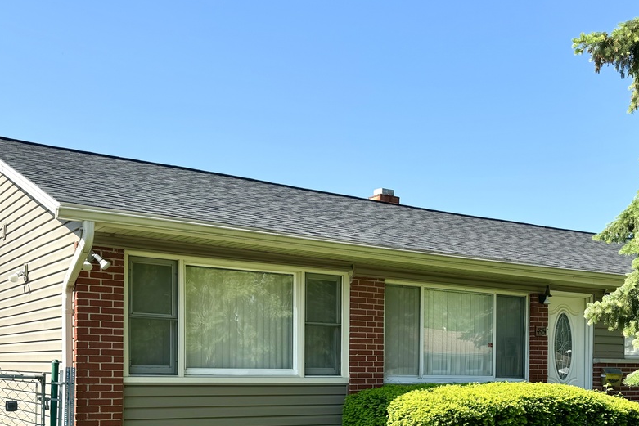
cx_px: 434
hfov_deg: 42.1
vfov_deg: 28.2
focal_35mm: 46
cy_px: 379
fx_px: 817
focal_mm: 6.76
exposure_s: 1/2415
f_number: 1.78
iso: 80
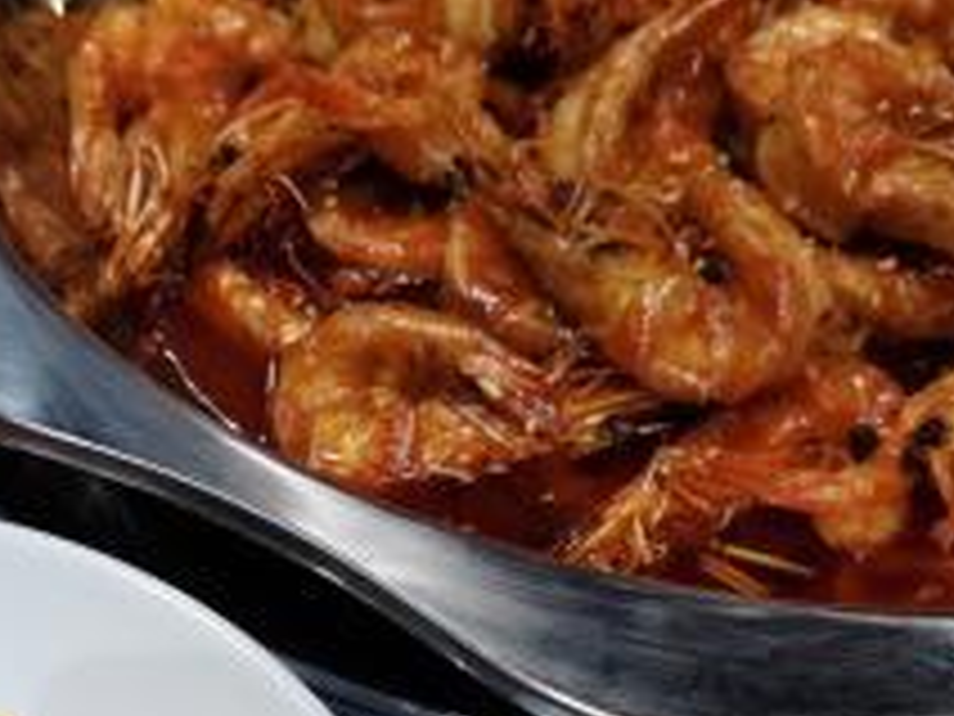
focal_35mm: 55
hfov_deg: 34.9
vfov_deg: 26.4
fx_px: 1516
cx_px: 410
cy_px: 495
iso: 320
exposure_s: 1/100
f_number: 1.8
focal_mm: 5.58
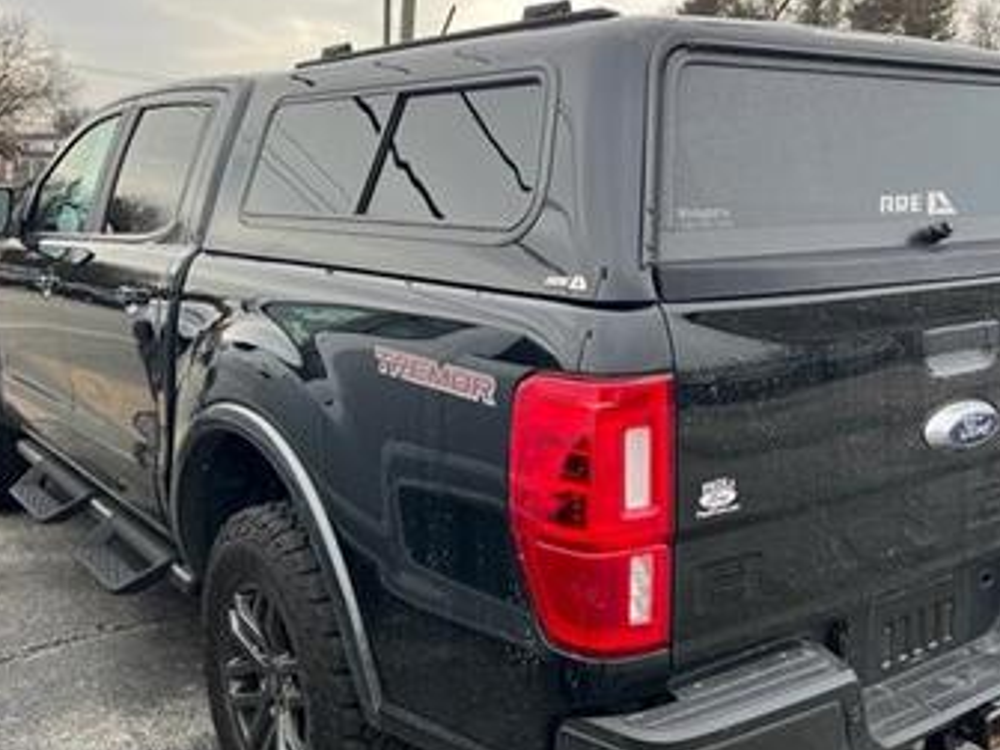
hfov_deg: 47.8
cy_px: 345
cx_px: 536
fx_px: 1127
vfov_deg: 36.8
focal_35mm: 39
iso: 50
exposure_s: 1/687
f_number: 1.5
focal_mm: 5.7
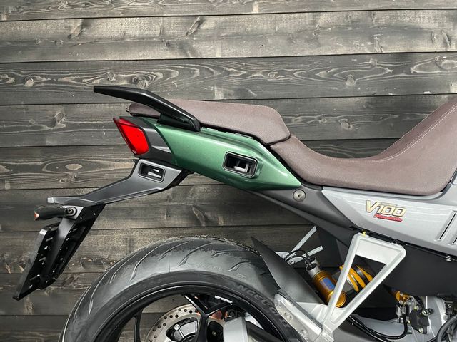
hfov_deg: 67.3
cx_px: 228
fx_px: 343
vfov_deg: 53.1
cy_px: 171
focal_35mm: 26
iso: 500
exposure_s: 1/25
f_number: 1.6
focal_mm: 4.2
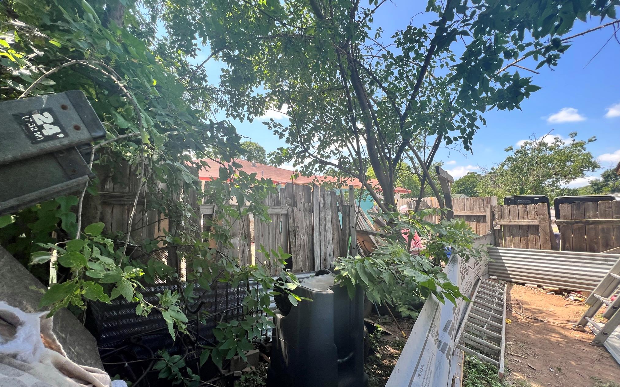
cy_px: 211
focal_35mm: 14
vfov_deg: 78.4
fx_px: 237
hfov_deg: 105.3
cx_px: 309
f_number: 1.8
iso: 32
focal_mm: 1.57
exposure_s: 1/279
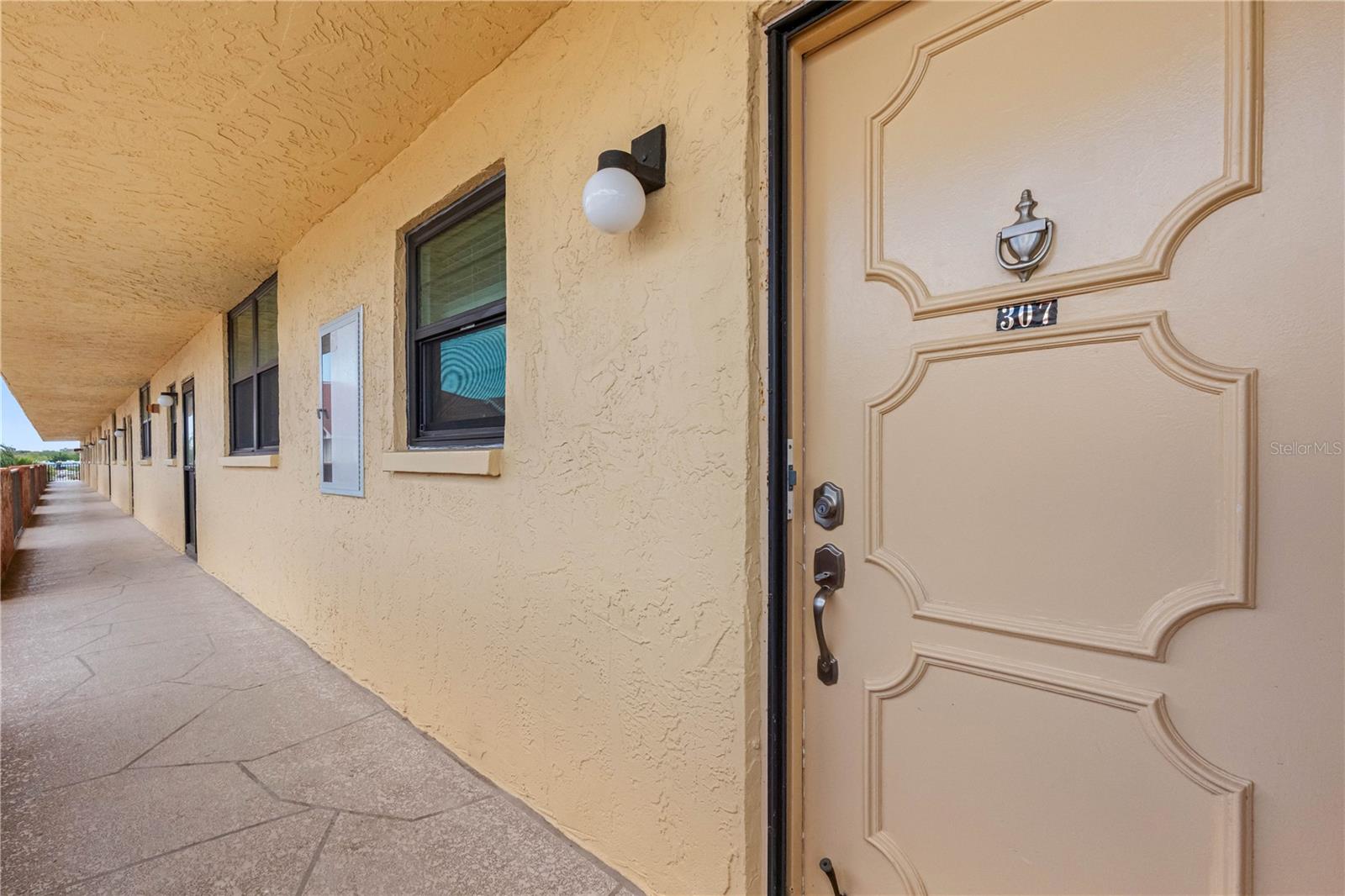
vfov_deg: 73.7
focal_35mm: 16
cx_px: 672
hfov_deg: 96.7
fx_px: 598
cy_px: 448
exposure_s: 1/2500
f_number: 11
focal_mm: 16
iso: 1600
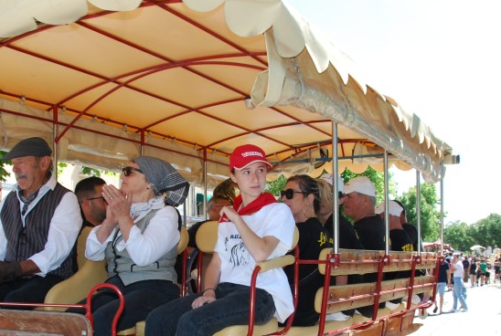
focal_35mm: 44
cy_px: 258
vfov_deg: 30.1
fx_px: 614
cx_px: 222
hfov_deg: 44.3
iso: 400
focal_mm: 18
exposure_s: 1/200
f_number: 9
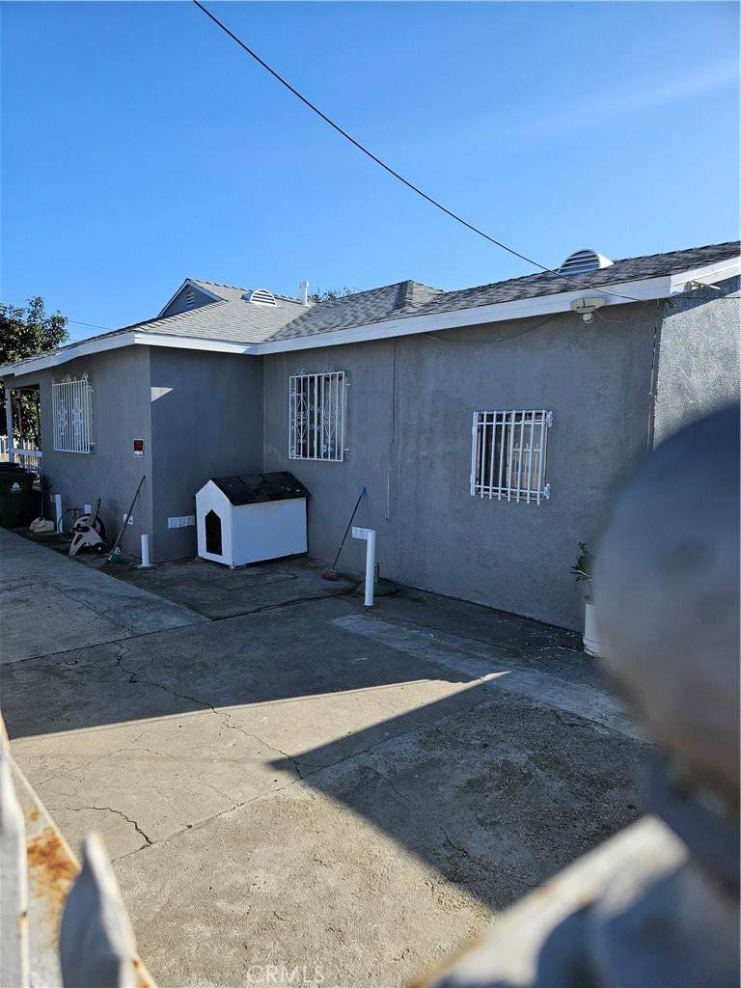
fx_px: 656
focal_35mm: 23
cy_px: 494
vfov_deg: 73.9
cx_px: 370
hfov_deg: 58.9
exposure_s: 1/1414
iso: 25
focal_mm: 5.4
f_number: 1.8
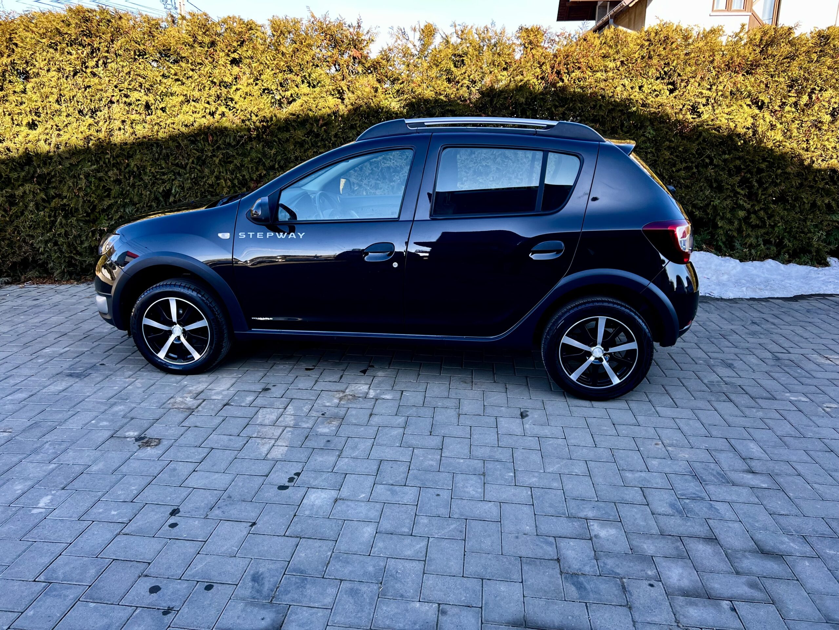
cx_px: 420
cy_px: 315
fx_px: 630
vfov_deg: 53.1
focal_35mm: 26
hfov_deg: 67.3
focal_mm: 5.7
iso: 50
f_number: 1.5
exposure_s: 1/371
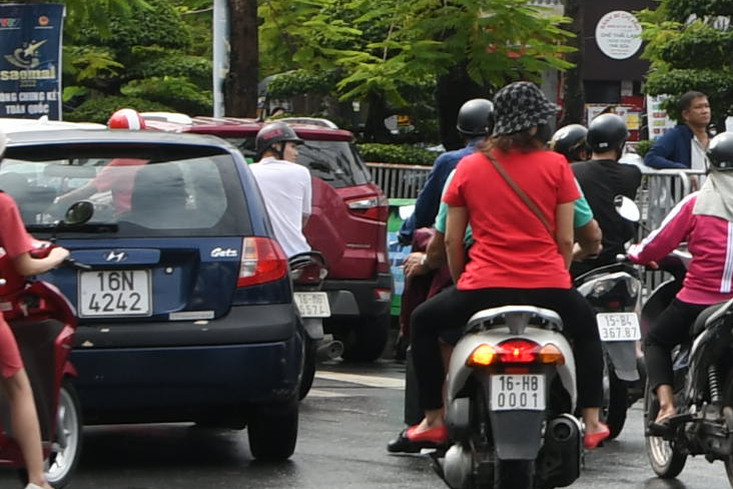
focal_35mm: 214
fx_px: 4354
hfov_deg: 8.8
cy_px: -19
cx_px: 1674
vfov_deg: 6.4
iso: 125
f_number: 8
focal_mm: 25
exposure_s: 1/200
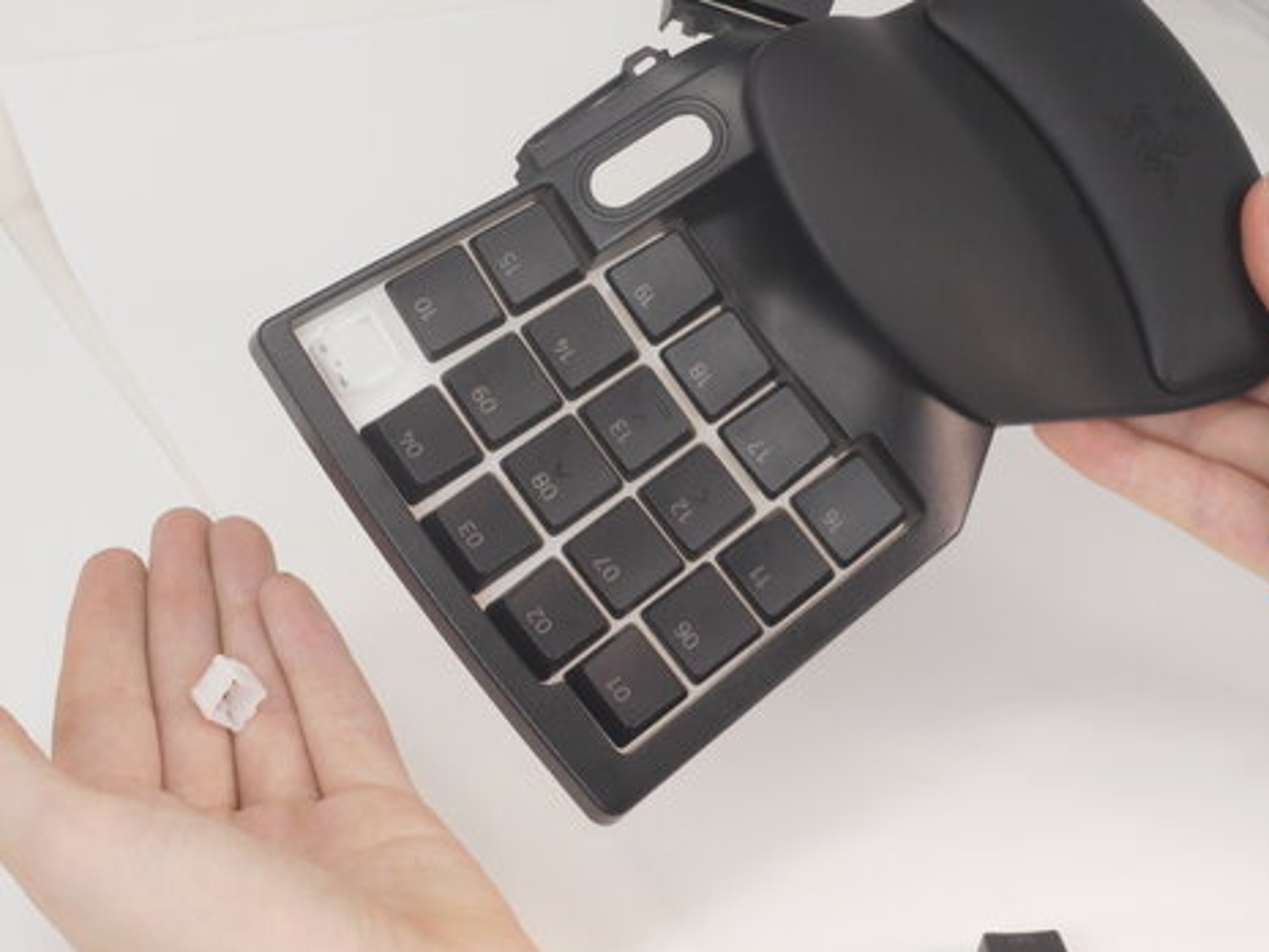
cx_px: 633
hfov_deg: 20.0
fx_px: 3594
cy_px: 496
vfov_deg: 15.1
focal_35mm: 98
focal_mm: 13.8
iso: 180
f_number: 5.5
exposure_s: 1/60
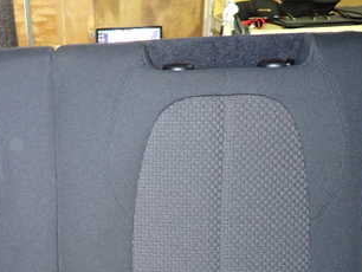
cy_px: 246
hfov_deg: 37.5
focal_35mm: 49
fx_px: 513
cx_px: 72
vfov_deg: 28.5
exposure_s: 1/30
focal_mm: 4.5
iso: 500
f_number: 2
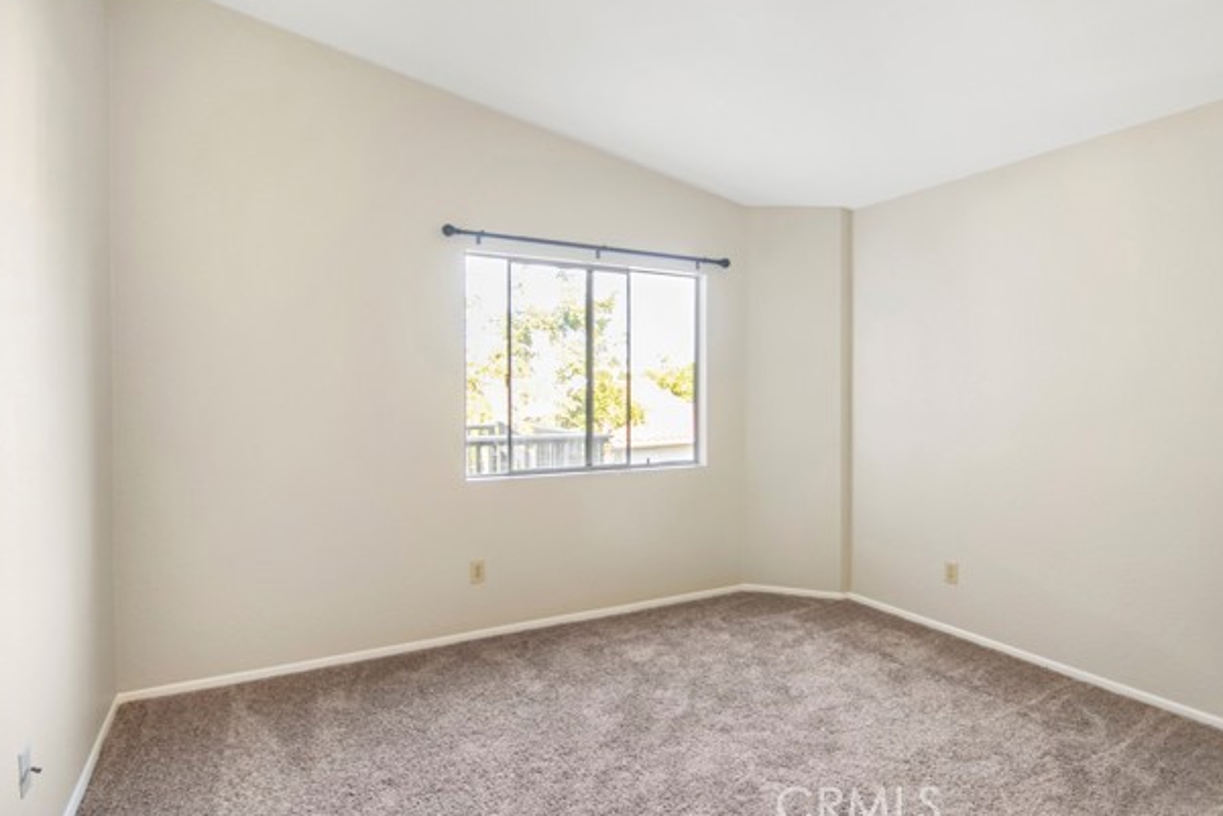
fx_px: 596
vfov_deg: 68.8
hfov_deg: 91.5
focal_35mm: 18
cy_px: 403
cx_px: 631
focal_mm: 11
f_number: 2.8
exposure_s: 1/125
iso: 100
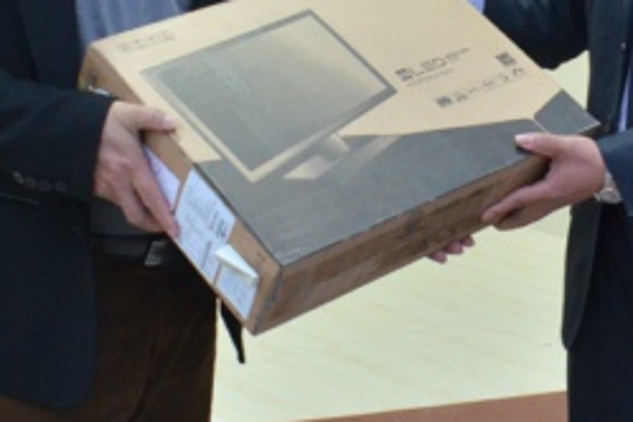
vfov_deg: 20.3
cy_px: 1
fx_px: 1143
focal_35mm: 65
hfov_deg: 30.8
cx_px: 399
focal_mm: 18
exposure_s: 1/30
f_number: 3.5
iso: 1250
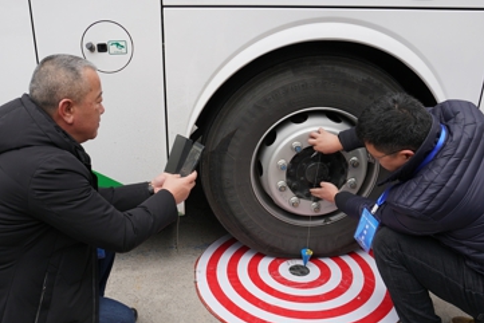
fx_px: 417
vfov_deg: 42.3
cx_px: 212
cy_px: 149
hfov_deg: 60.1
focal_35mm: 31
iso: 400
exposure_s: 1/400
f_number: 4
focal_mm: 16
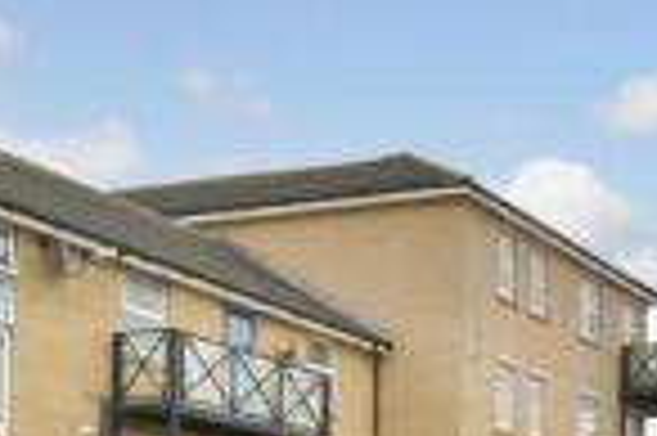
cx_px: 880
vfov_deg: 17.1
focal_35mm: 72
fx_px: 1313
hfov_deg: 24.2
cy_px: 654
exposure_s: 1/20
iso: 200
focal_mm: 11
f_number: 8
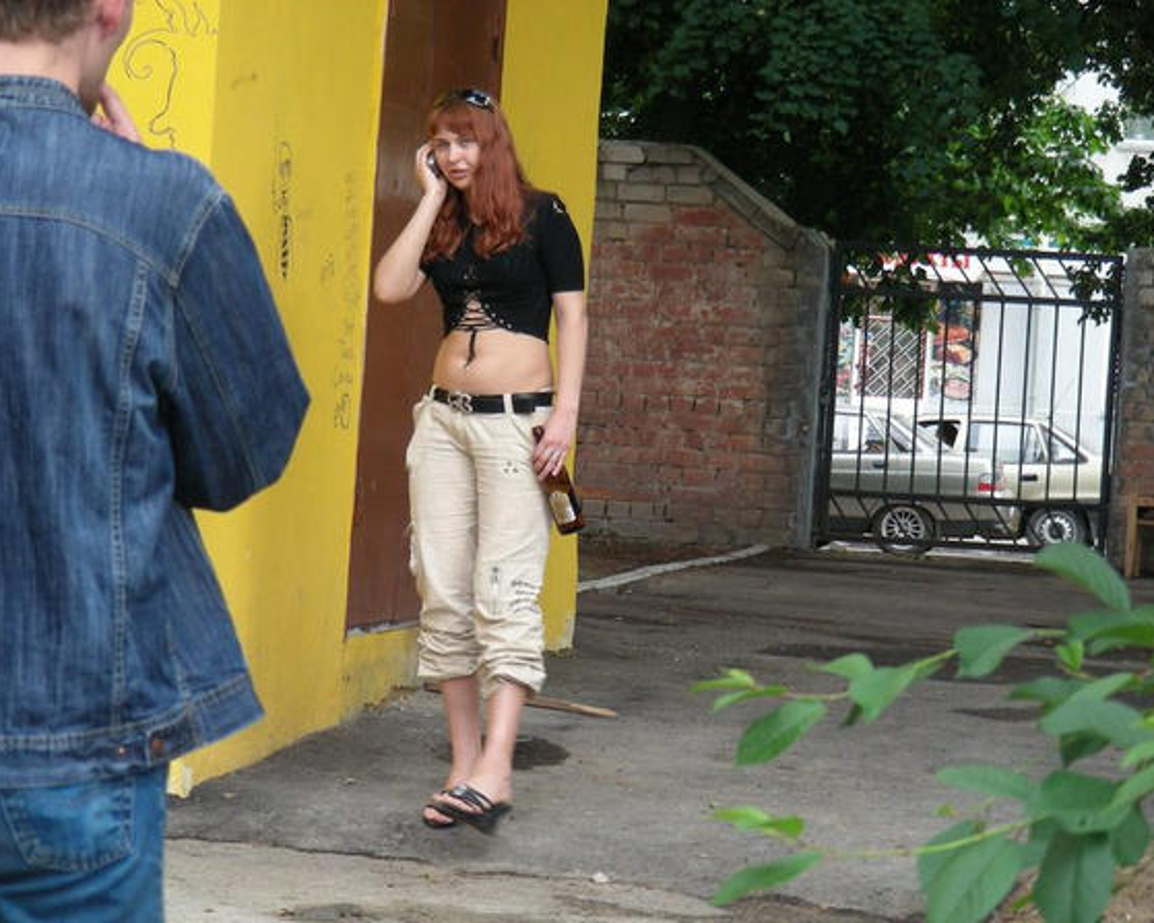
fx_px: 5293
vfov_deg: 10.0
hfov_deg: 12.4
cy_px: 463
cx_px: 541
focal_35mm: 155
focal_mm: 24.7
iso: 103
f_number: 3.5
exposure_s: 1/60
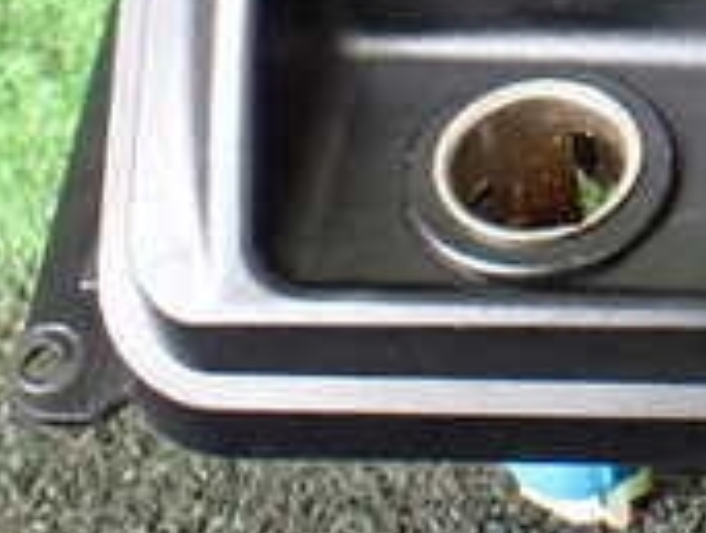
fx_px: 2146
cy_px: -91
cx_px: 999
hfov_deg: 17.2
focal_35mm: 105
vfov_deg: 13.8
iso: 800
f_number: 2.3
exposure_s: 1/30
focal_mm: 5.4
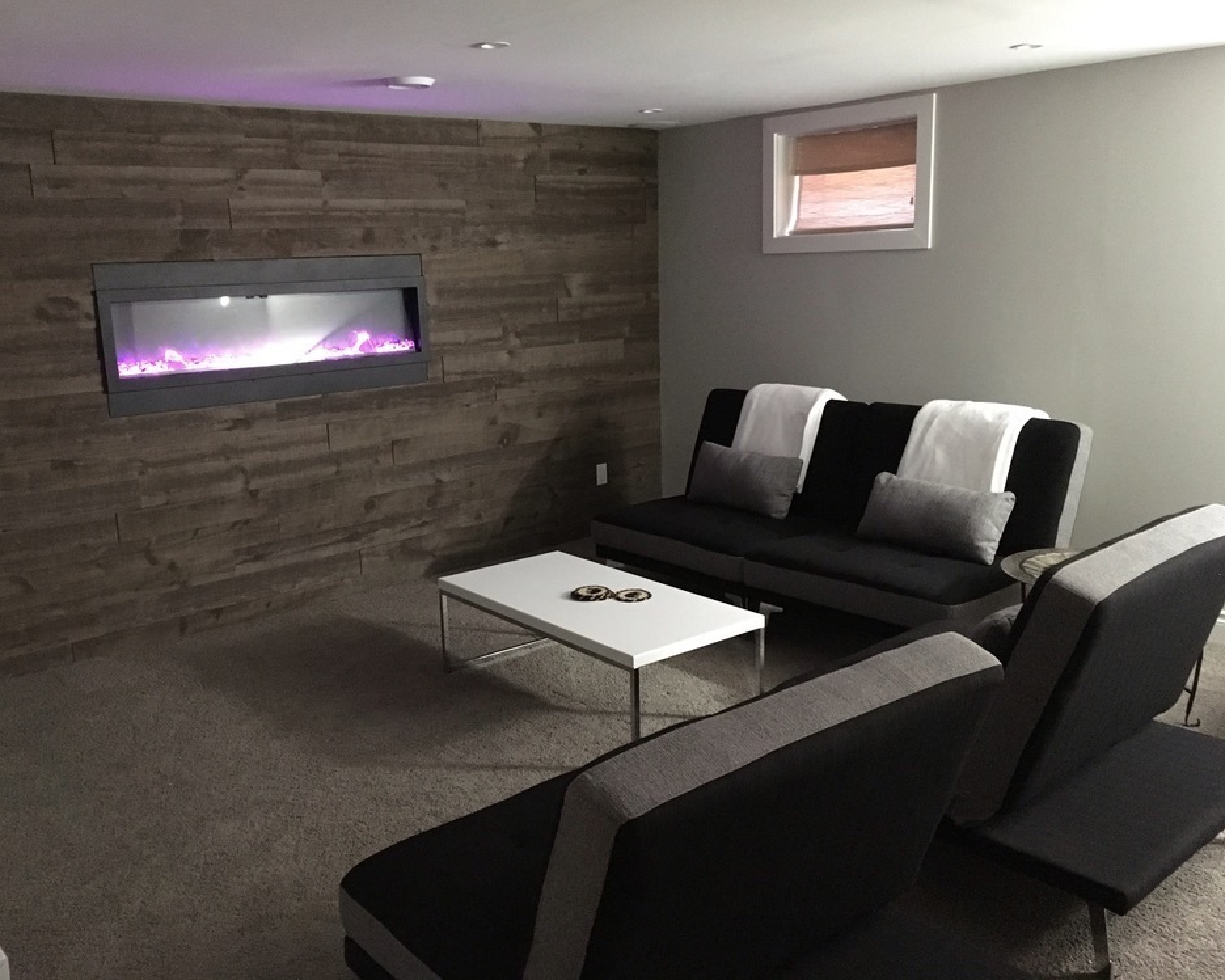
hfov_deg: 57.1
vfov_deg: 47.1
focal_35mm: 31
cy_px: 478
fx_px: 1124
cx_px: 563
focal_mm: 4.15
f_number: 2.2
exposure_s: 1/15
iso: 320
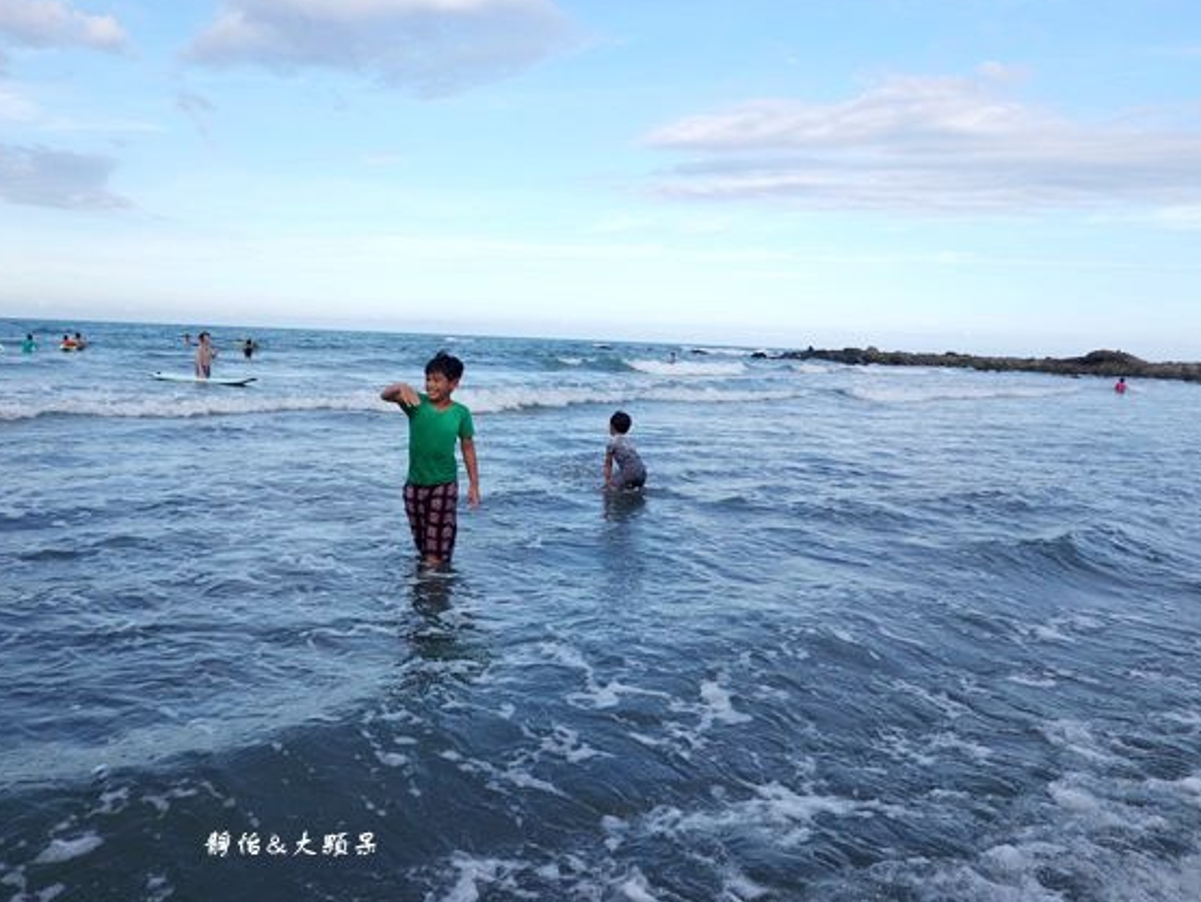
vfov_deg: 51.4
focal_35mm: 27
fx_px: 937
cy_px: 436
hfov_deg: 65.2
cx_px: 569
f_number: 2.8
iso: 125
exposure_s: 1/800
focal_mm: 9
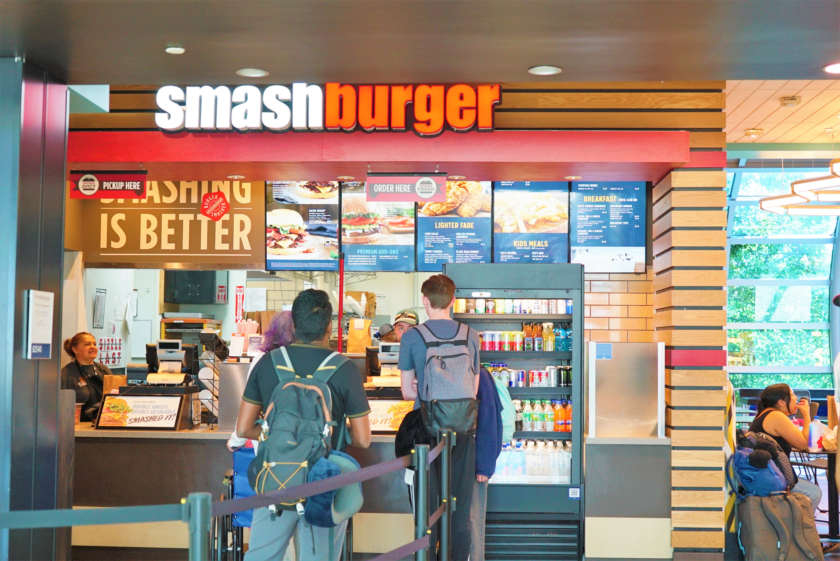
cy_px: 280
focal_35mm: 48
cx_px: 420
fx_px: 1121
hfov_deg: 41.1
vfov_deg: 28.1
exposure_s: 1/160
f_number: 4
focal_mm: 48
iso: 800
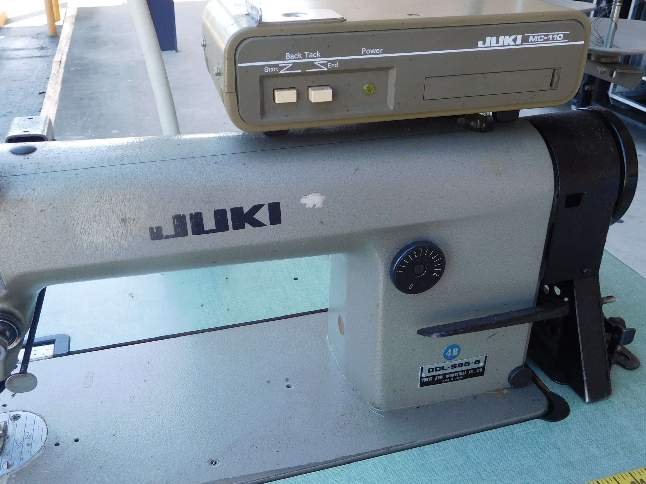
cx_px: 304
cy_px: 260
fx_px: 597
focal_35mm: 32
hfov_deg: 56.8
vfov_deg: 44.1
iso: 125
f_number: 3.4
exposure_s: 1/100
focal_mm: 4.5
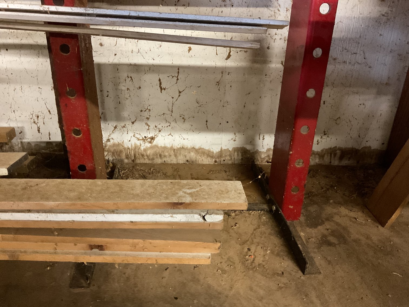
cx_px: 204
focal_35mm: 29
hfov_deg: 61.7
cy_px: 154
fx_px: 343
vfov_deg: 48.2
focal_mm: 3
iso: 500
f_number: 1.8
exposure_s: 1/30
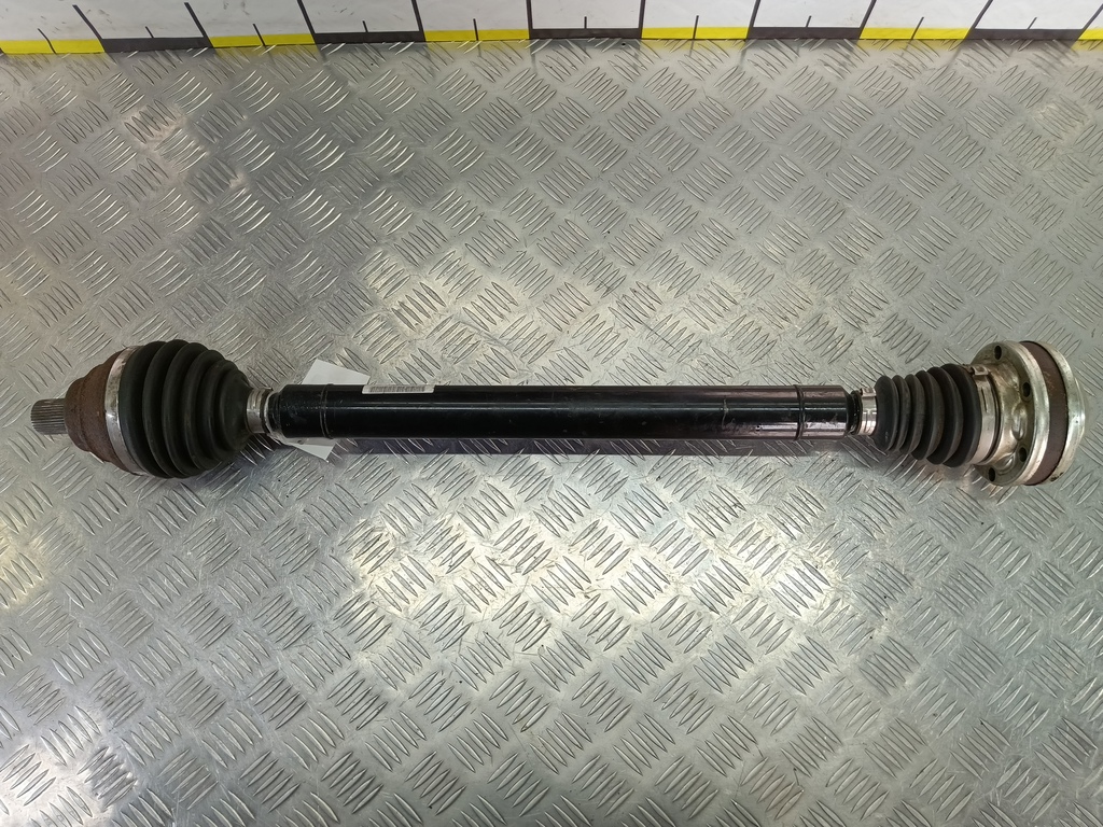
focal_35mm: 23
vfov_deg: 58.9
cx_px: 552
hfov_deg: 73.9
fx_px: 733
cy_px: 414
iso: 138
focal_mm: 4.11
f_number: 1.6
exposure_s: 1/100
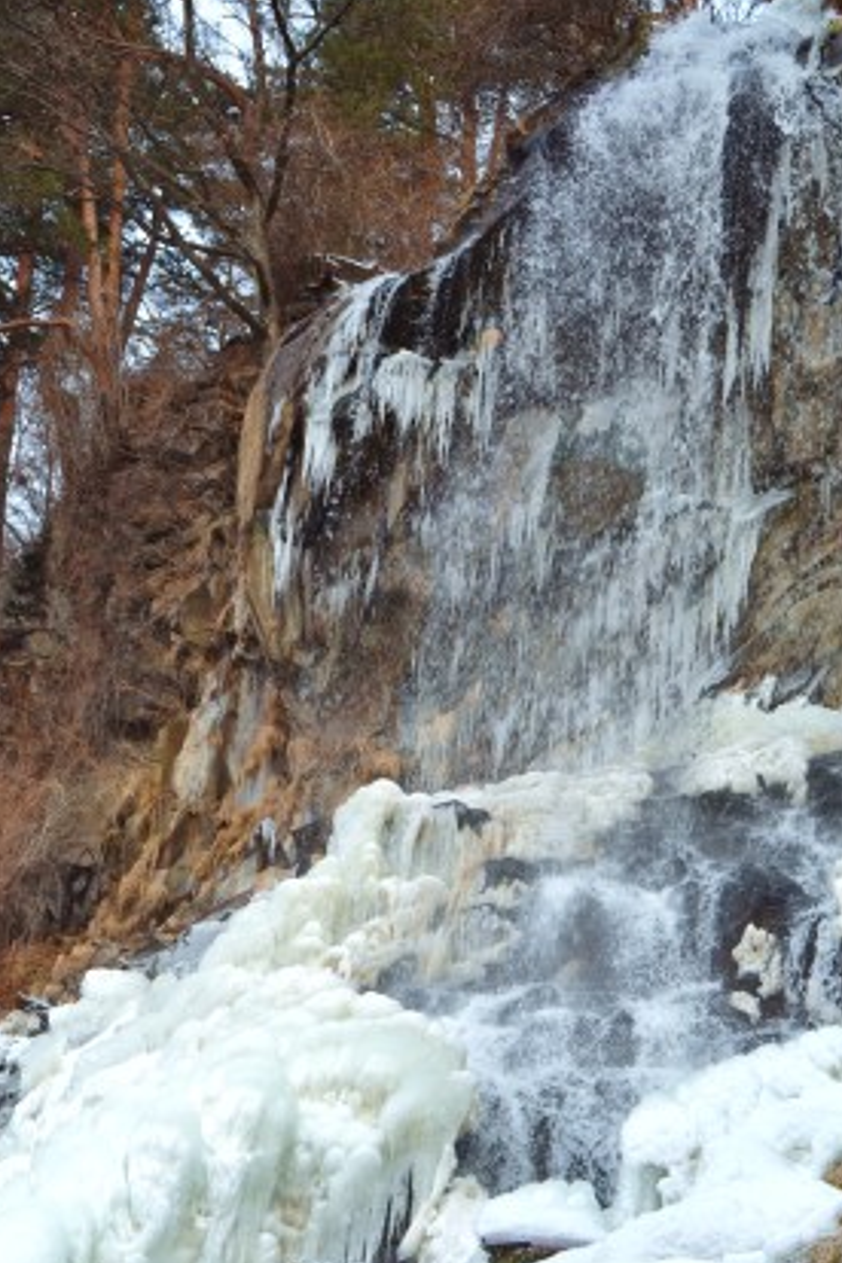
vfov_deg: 34.5
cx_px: 441
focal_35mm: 58
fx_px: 2035
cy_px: 628
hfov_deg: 23.4
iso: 100
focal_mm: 32
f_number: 6.3
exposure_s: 1/160
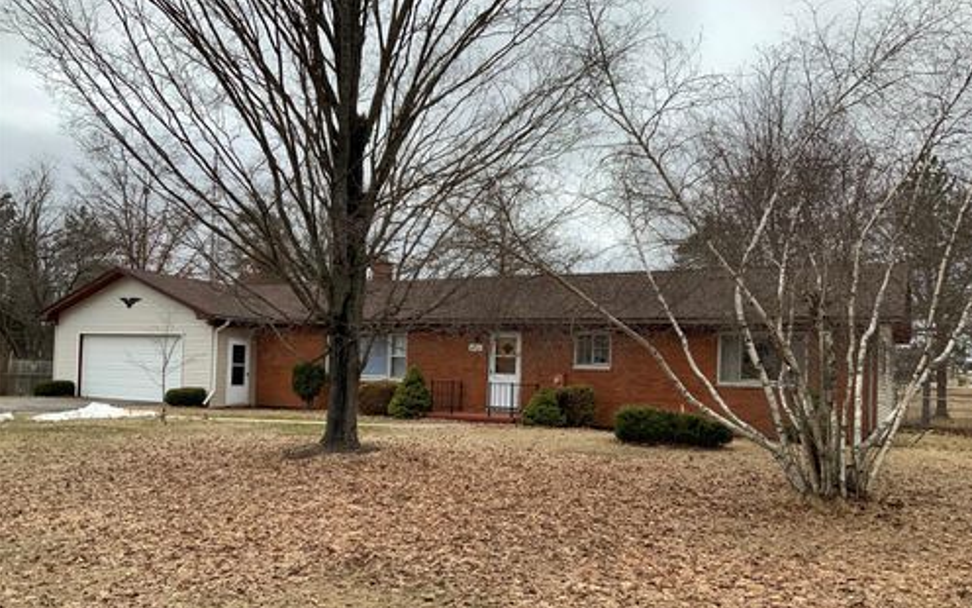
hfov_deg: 61.2
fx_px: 821
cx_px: 488
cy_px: 348
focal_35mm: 31
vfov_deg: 40.5
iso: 16
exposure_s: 1/978
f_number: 1.8
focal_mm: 3
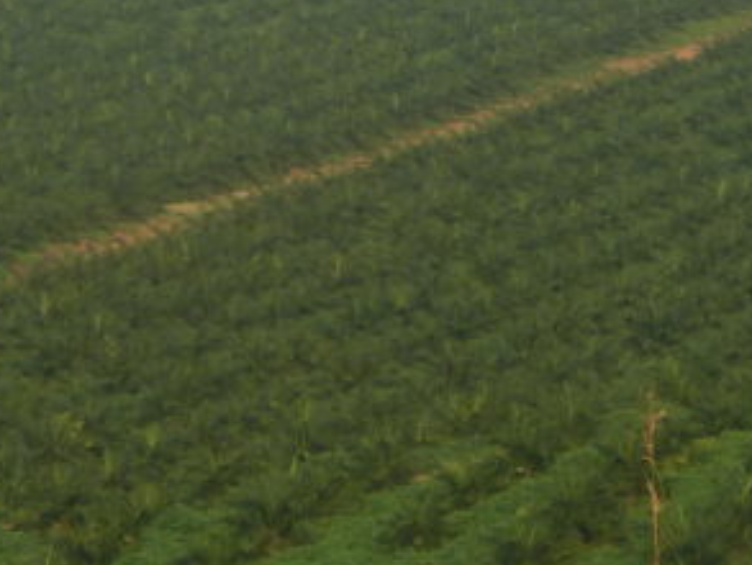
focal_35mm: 368
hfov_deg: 5.4
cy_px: -272
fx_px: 7998
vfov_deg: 4.0
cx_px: 1009
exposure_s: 1/250
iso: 80
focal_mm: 14.7
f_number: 4.3
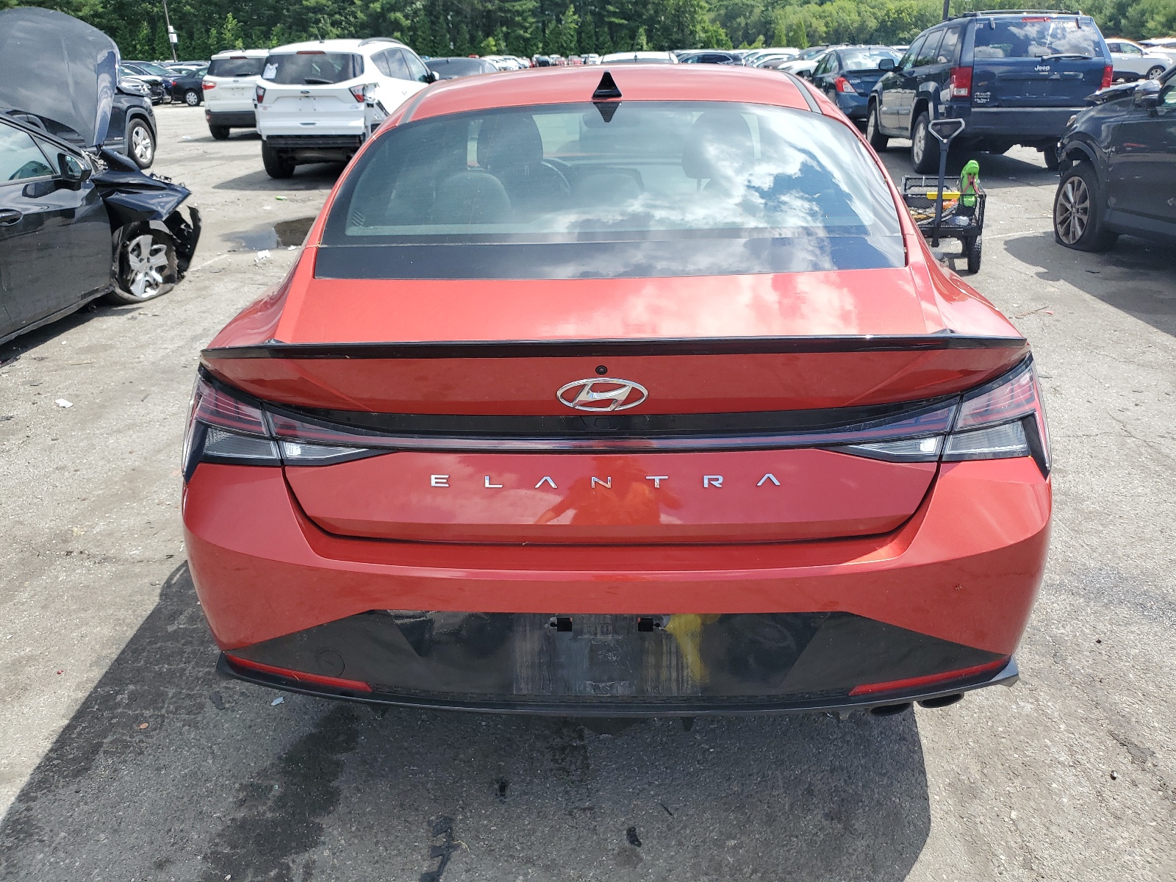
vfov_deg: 53.1
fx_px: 883
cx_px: 588
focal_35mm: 26
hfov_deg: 67.3
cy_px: 441
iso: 50
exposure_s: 1/1667
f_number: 1.5
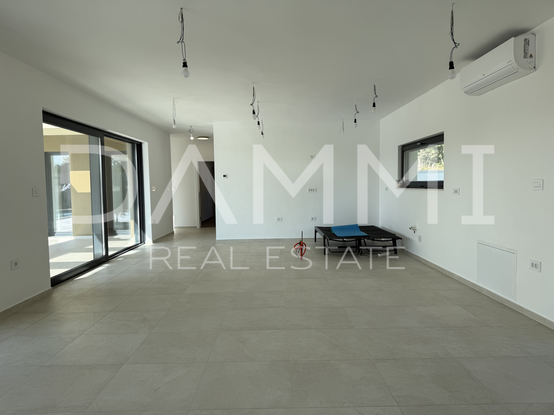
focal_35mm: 24
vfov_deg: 56.8
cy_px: 208
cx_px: 277
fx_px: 384
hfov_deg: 71.6
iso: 80
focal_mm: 6.76
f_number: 1.78
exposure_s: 1/920
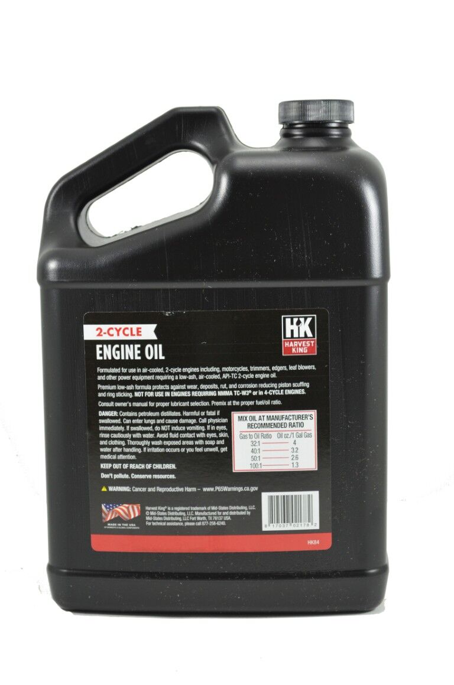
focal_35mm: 68
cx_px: 227
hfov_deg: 20.1
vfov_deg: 29.9
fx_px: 1283
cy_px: 342
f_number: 5.3
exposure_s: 1/60
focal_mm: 45
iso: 560
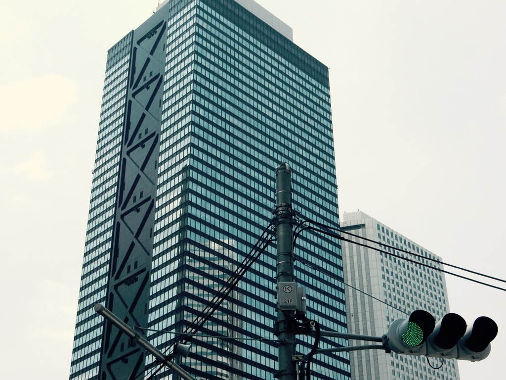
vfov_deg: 24.4
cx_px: 253
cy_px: 190
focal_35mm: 60
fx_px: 877
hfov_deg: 32.2
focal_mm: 10.7
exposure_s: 1/800
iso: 125
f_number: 4.5
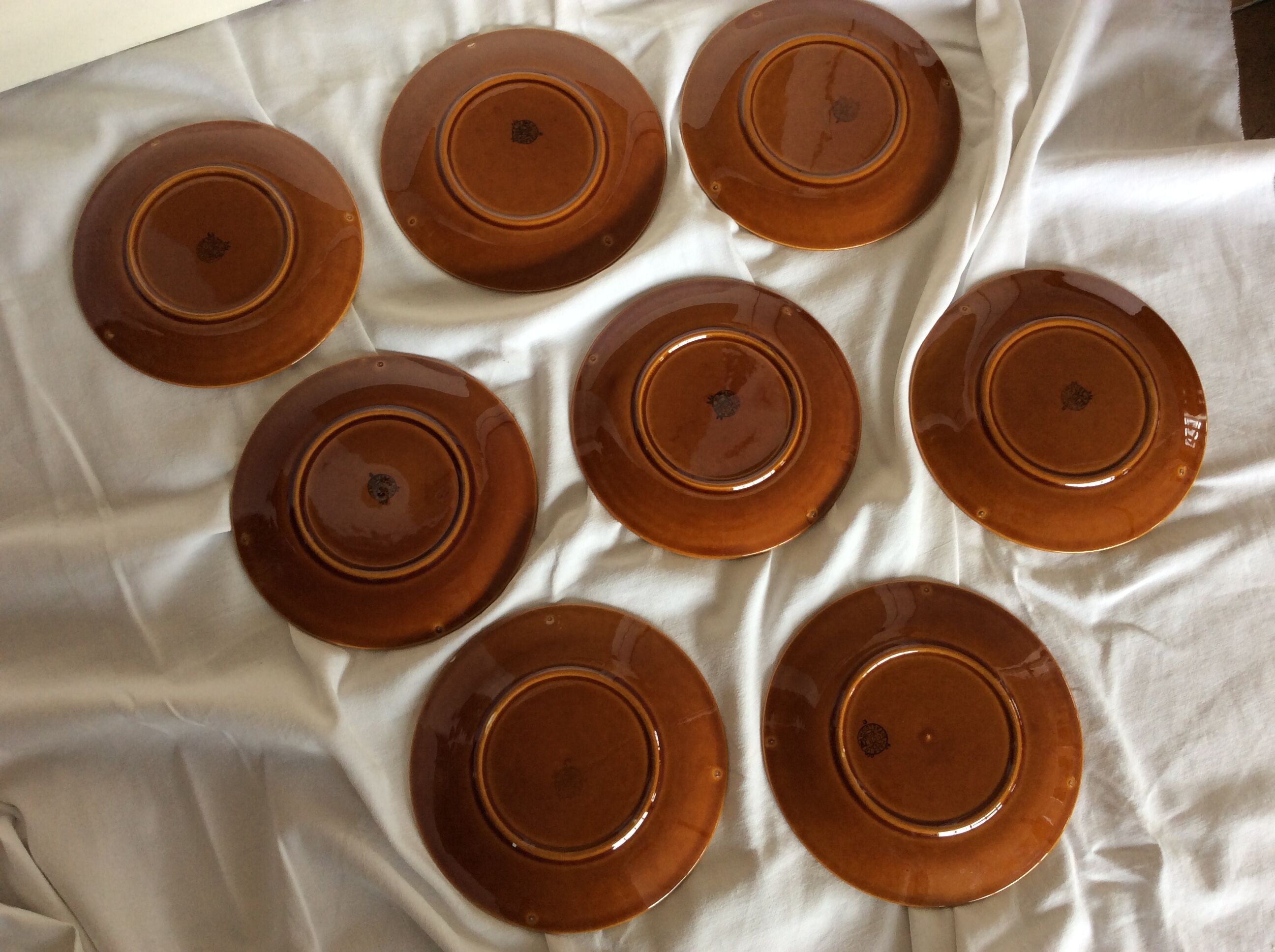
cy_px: 476
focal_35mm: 32
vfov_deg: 44.1
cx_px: 638
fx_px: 1177
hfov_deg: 56.9
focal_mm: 3.3
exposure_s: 1/50
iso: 50
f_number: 2.4
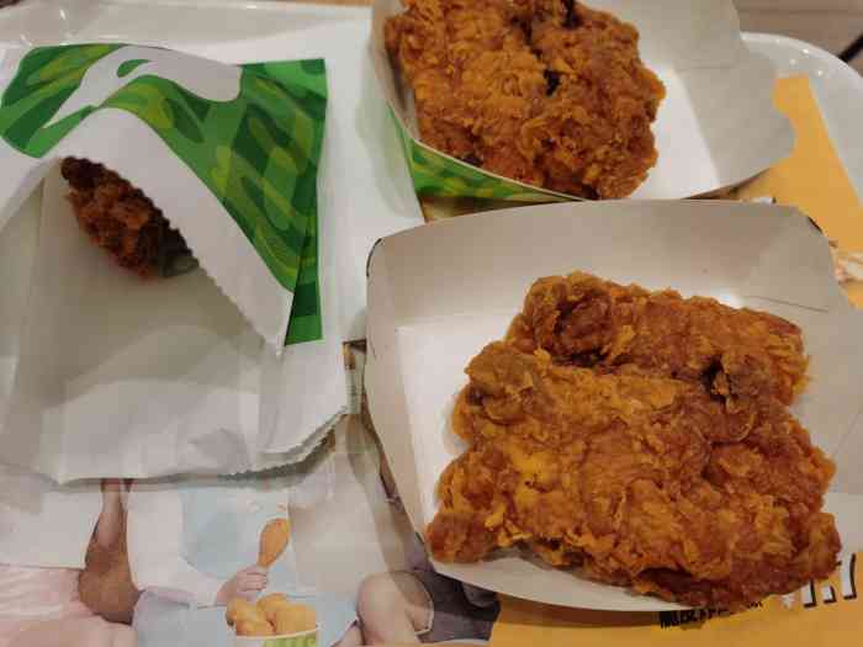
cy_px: 324
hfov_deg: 65.3
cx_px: 432
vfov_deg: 51.4
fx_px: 673
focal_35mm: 27
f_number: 1.8
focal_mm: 5.58
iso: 64
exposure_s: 1/100
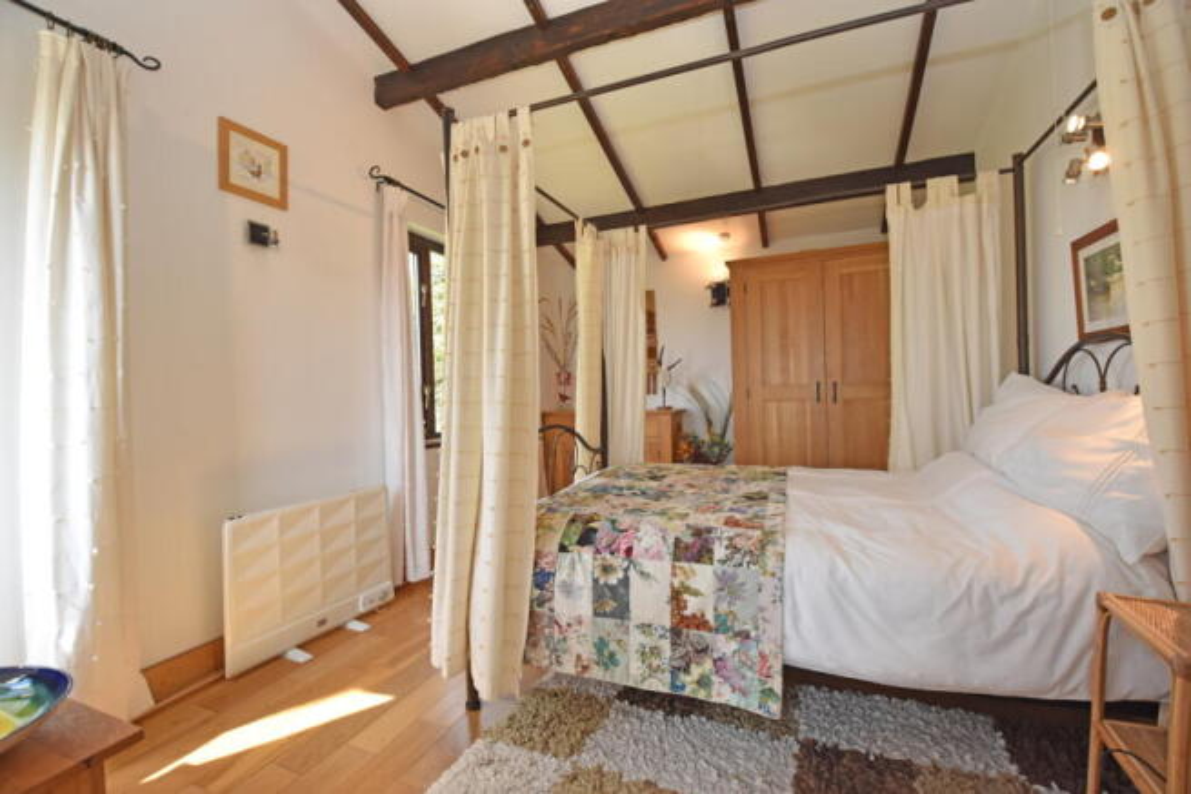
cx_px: 596
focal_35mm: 15
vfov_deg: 77.4
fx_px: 496
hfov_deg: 100.4
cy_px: 397
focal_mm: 10
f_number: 4.5
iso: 800
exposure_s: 1/160
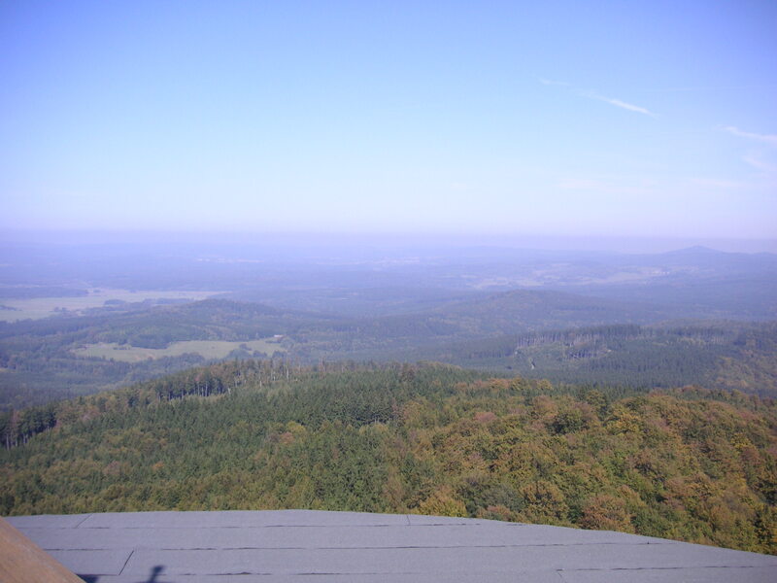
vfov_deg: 38.7
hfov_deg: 50.1
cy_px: 292
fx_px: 831
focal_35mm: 37
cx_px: 388
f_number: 6.7
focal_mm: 6.1
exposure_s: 1/180
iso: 50
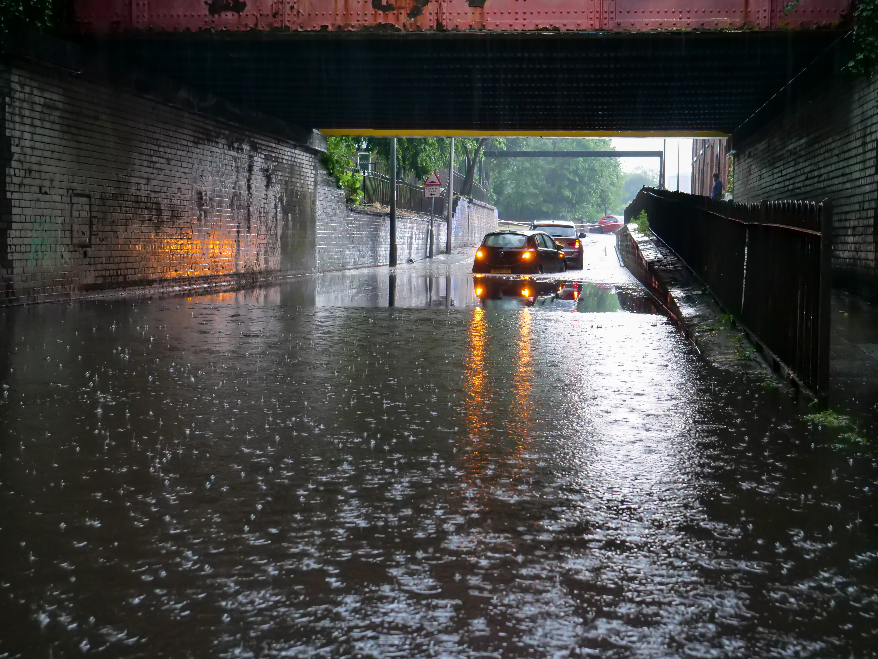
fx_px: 1167
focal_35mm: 46
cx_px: 439
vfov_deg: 31.5
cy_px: 330
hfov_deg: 41.2
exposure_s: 1/60
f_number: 3.4
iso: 3200
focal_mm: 23
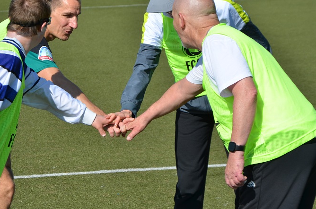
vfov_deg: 7.2
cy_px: 81
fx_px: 1670
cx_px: 110
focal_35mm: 191
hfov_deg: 10.8
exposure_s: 1/320
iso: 100
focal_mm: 85
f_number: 9
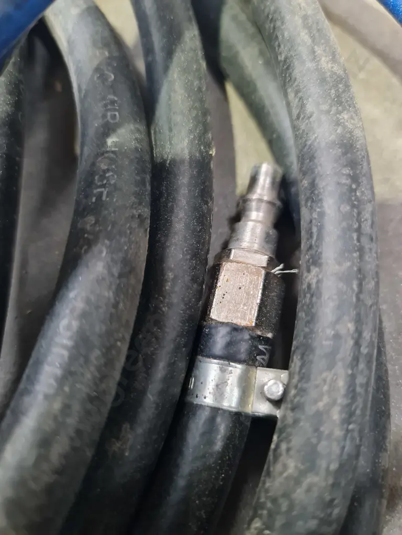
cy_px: 268
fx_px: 387
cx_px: 201
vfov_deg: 69.4
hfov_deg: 54.9
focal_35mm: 25
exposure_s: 1/50
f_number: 1.8
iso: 640
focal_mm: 7
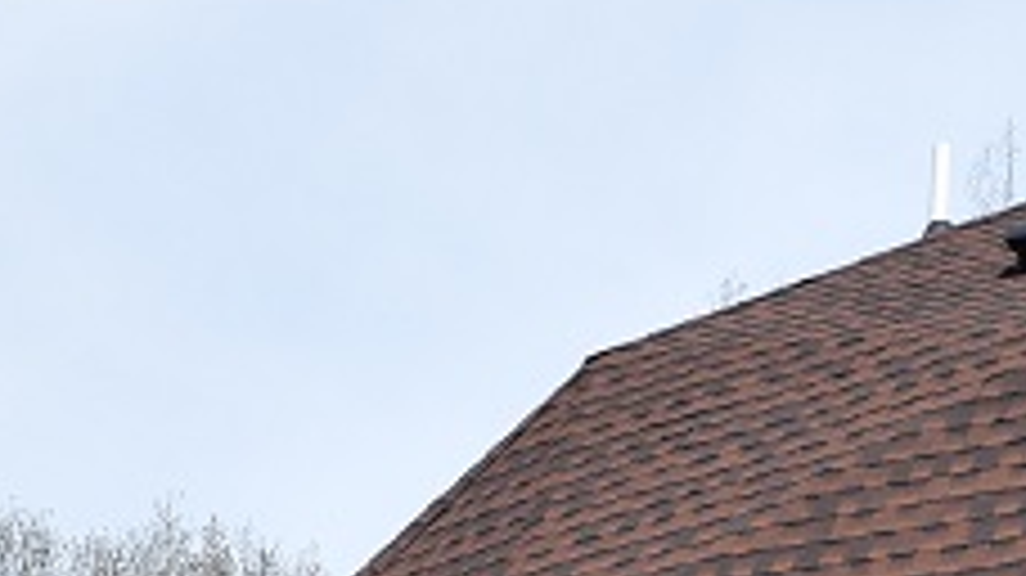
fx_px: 4052
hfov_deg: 14.3
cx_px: 850
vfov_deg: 7.6
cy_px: 1372
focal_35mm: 149
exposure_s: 1/400
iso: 200
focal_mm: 18
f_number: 10
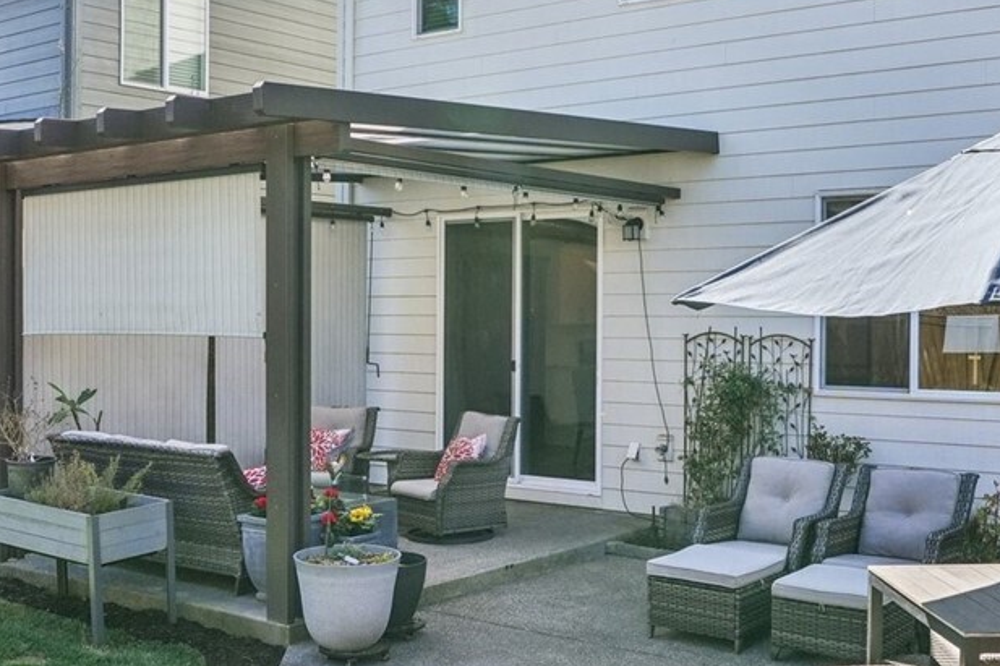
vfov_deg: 30.5
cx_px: 539
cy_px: 302
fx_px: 1222
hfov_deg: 44.5
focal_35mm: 44
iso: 400
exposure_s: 1/400
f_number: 8
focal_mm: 16
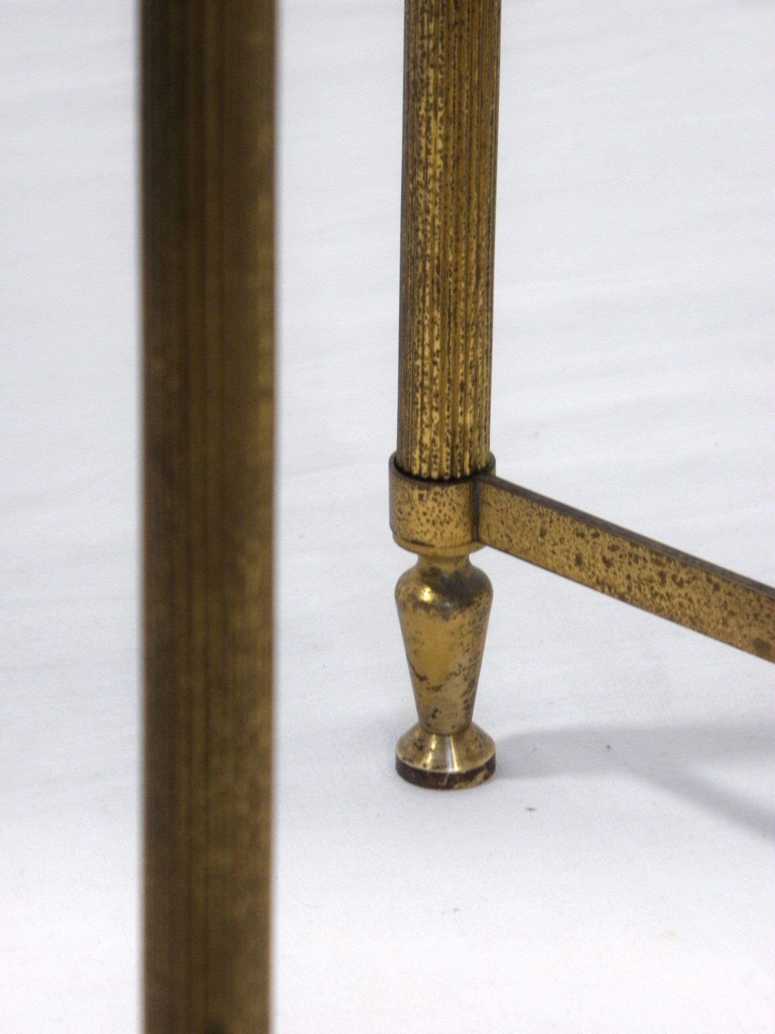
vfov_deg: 10.1
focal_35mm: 195
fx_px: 5821
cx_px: 388
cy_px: 517
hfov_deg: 7.6
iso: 200
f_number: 5.2
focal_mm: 34.9
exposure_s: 1/20
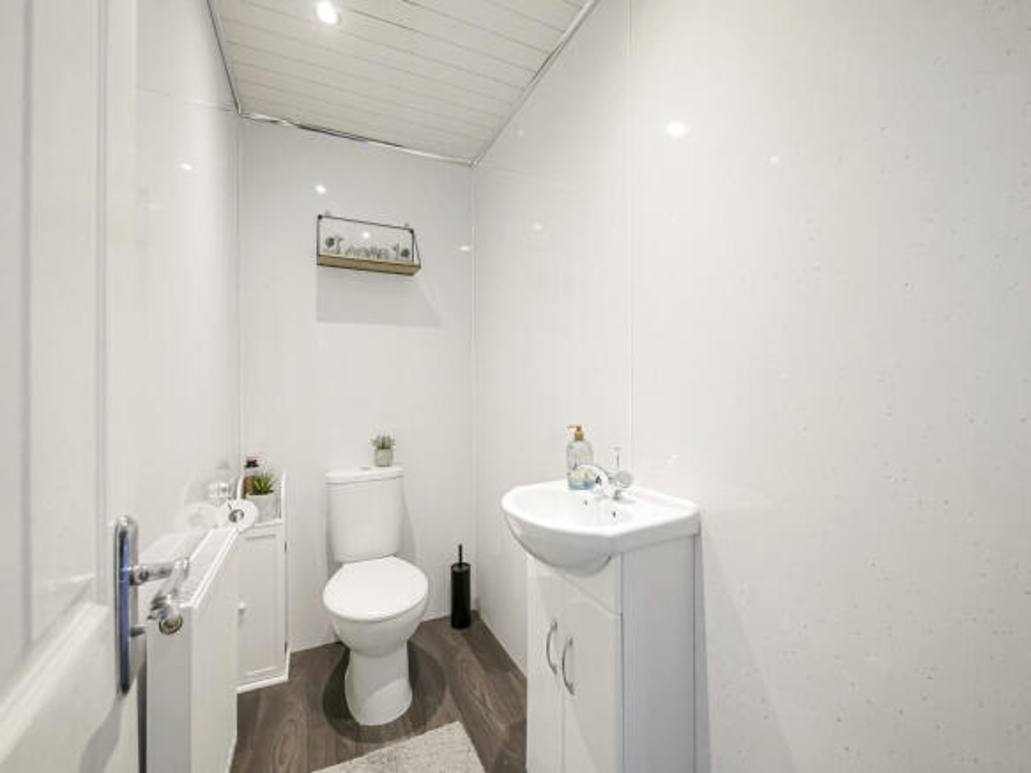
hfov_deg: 102.1
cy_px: 386
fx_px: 417
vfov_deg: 85.7
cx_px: 516
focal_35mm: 14
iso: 2500
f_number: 4
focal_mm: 7
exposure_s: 1/60
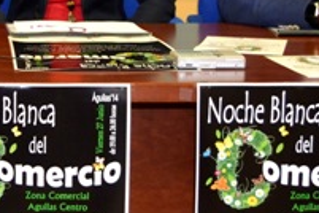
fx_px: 803
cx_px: -71
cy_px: 1
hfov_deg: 20.9
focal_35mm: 91
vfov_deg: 14.8
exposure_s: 1/60
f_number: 3.5
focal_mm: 19
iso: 1600
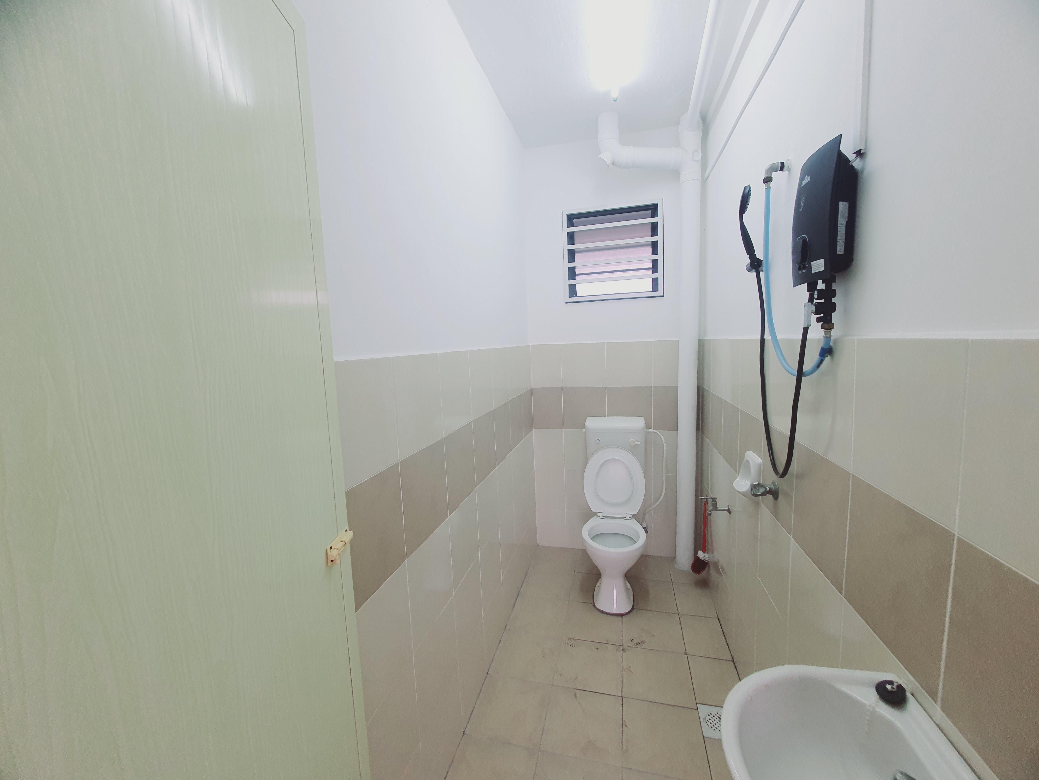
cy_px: 390
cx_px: 520
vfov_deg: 89.9
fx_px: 390
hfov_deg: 106.2
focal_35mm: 13
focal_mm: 1.8
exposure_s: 1/50
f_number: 2.2
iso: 64
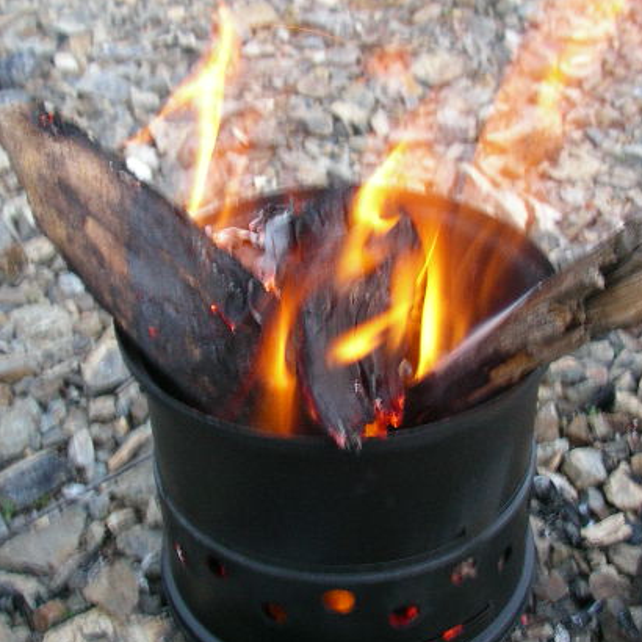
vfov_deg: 33.3
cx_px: 324
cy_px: 374
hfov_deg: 33.4
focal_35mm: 51
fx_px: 1070
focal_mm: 5.7
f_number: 2.8
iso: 100
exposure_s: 1/8
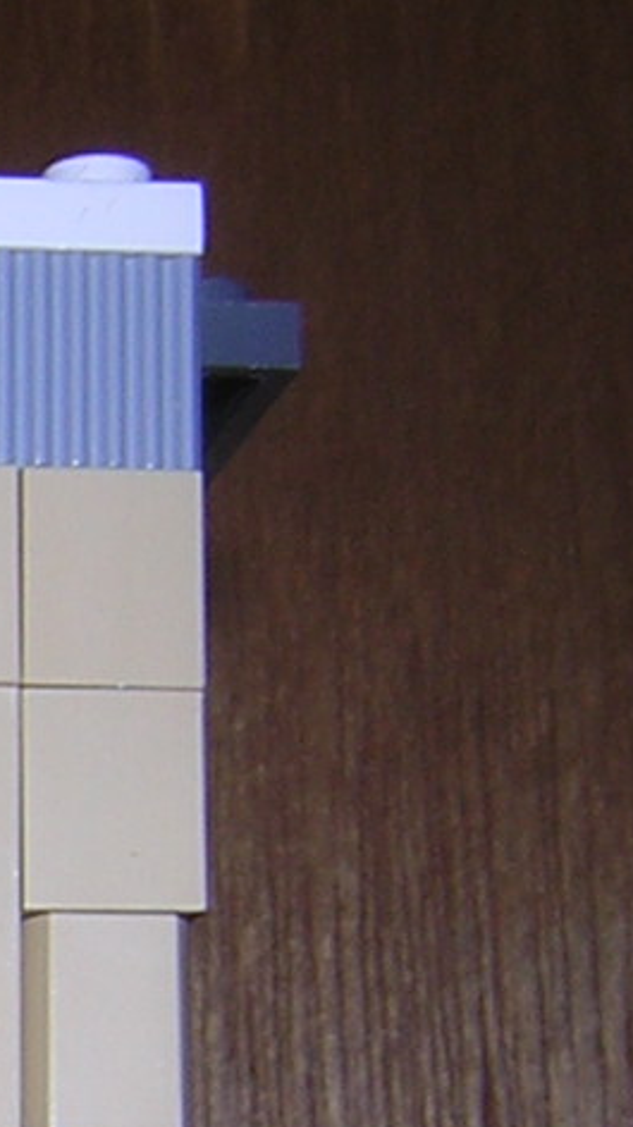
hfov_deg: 8.7
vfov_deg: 15.9
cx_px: -528
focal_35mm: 133
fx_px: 3974
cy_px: 1106
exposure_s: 1/60.1
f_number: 5.2
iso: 100
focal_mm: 4.7
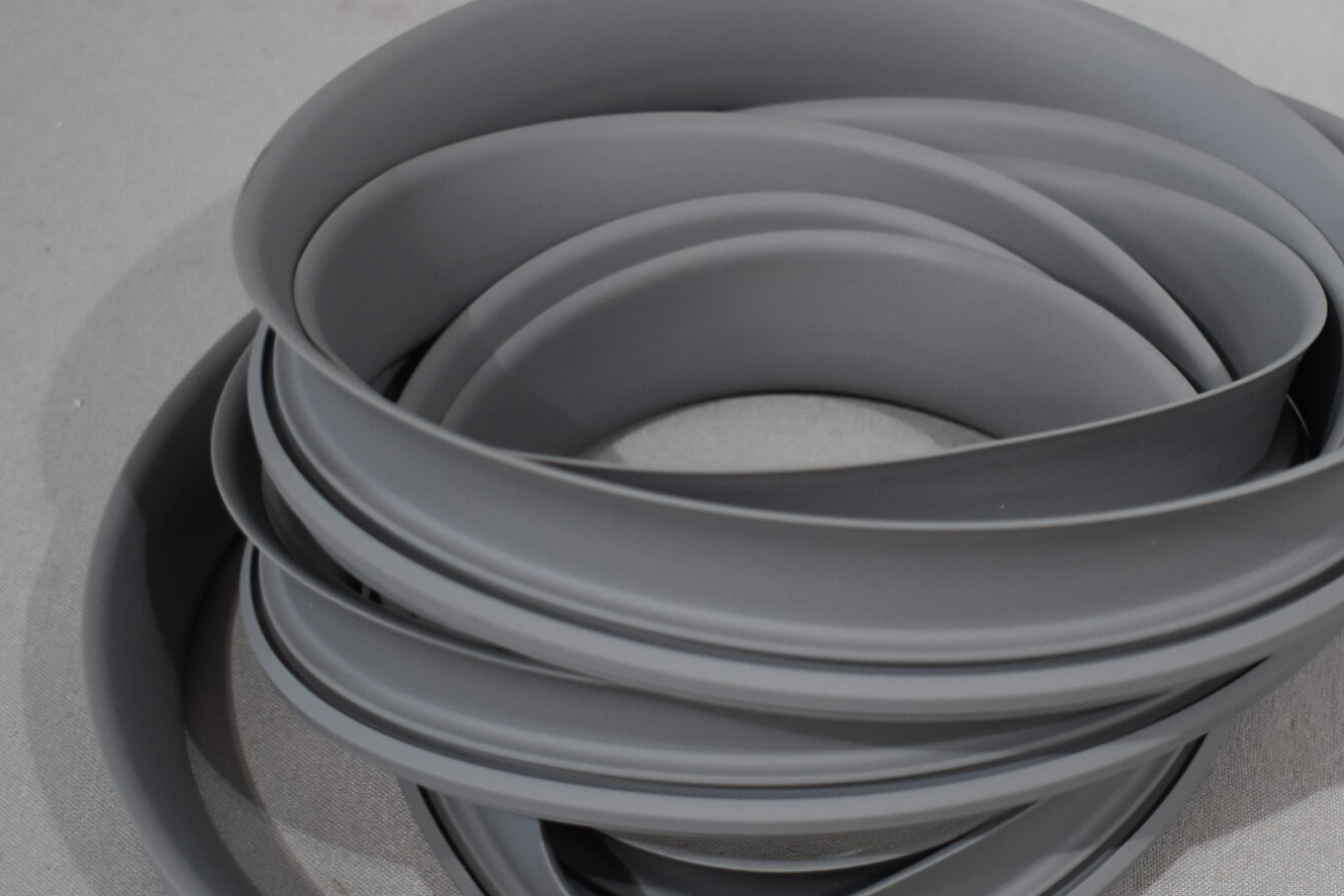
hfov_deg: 25.4
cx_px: 1145
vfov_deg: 17.4
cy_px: 625
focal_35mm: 78
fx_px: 2911
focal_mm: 27
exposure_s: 1/250
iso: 800
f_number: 4
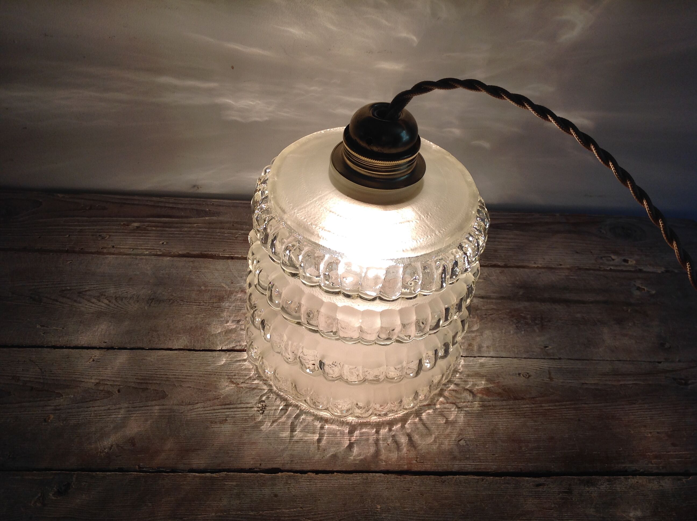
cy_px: 260
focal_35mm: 35
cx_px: 348
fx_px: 704
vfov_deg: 40.6
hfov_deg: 52.7
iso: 50
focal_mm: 4.28
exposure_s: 1/227
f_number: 2.4
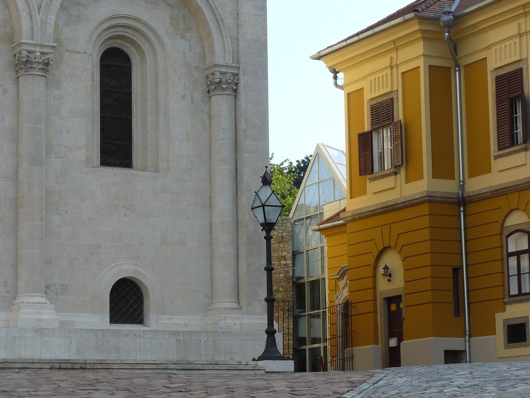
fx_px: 1669
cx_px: 265
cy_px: 199
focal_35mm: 109
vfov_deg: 13.6
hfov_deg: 18.0
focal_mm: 15.2
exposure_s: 1/250
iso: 100
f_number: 5
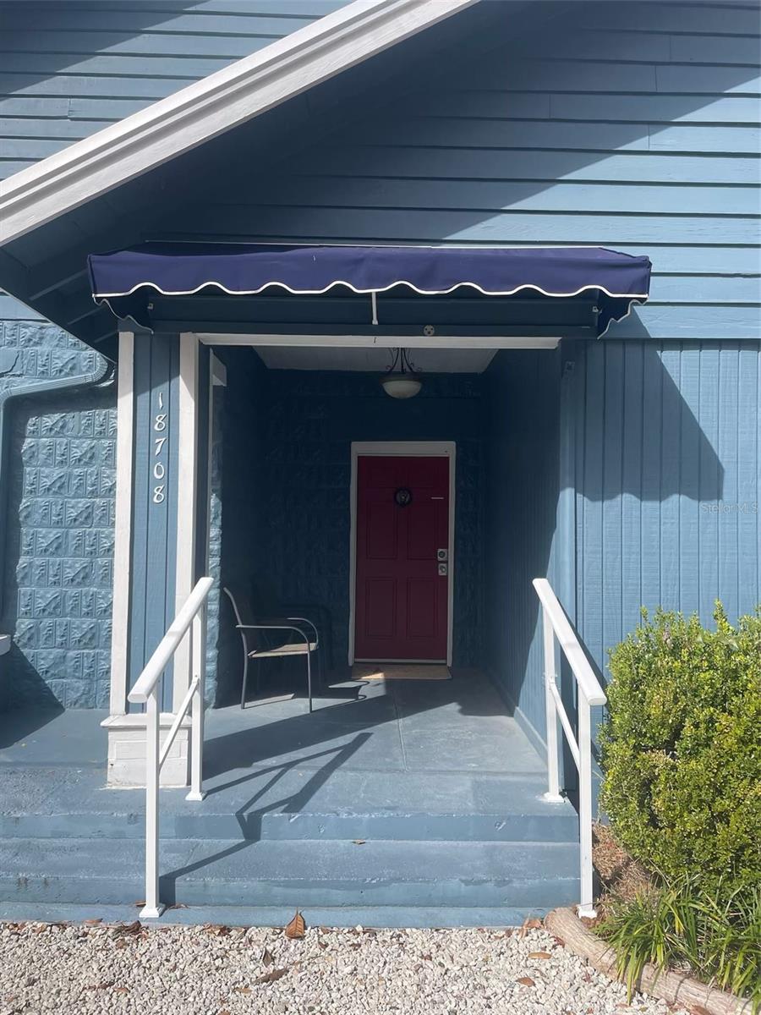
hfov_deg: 53.1
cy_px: 508
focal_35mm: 26
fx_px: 762
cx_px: 380
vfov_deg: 67.3
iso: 32
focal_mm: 4.2
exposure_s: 1/2451
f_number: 1.6
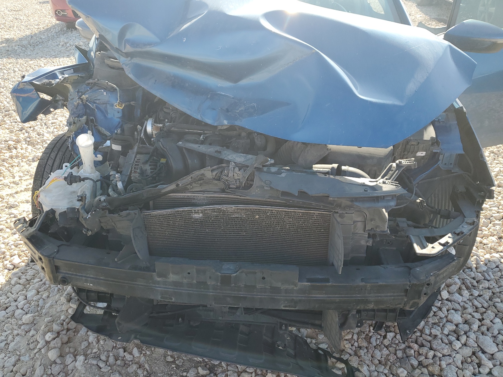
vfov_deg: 53.1
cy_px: 188
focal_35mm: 26
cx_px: 252
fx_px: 378
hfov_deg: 67.3
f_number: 1.5
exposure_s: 1/909
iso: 50
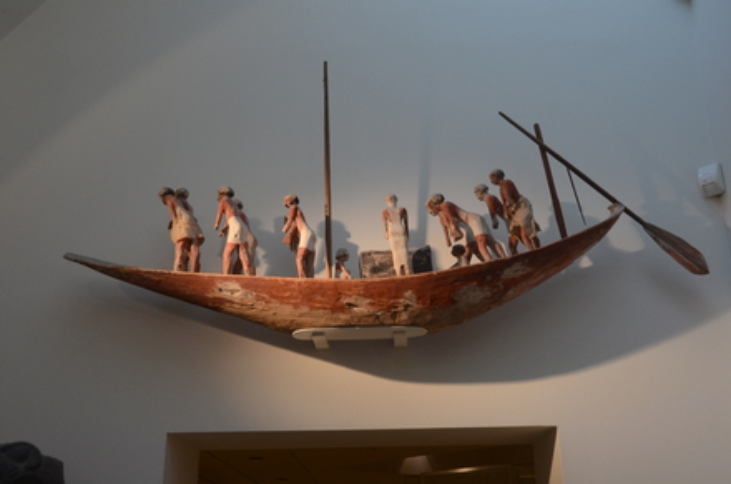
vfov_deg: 31.7
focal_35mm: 42
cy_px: 242
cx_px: 366
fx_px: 851
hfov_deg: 46.5
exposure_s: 1/125
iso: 1000
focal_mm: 28
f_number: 5.6
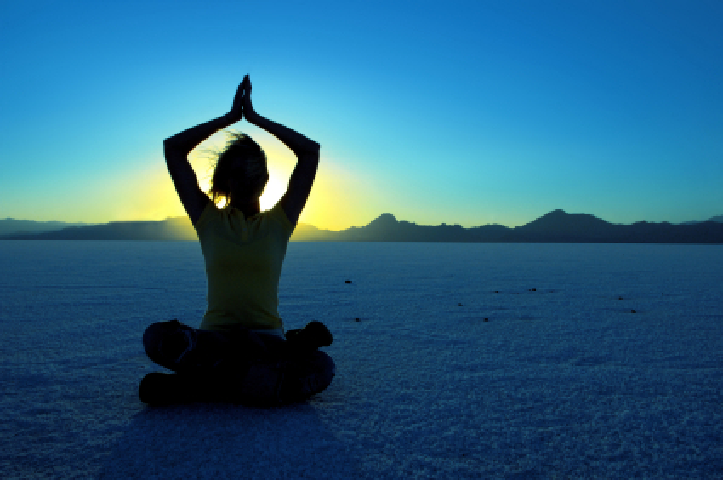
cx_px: 362
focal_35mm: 33
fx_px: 662
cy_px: 240
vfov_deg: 39.8
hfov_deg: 57.3
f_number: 10
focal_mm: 22
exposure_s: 1/400
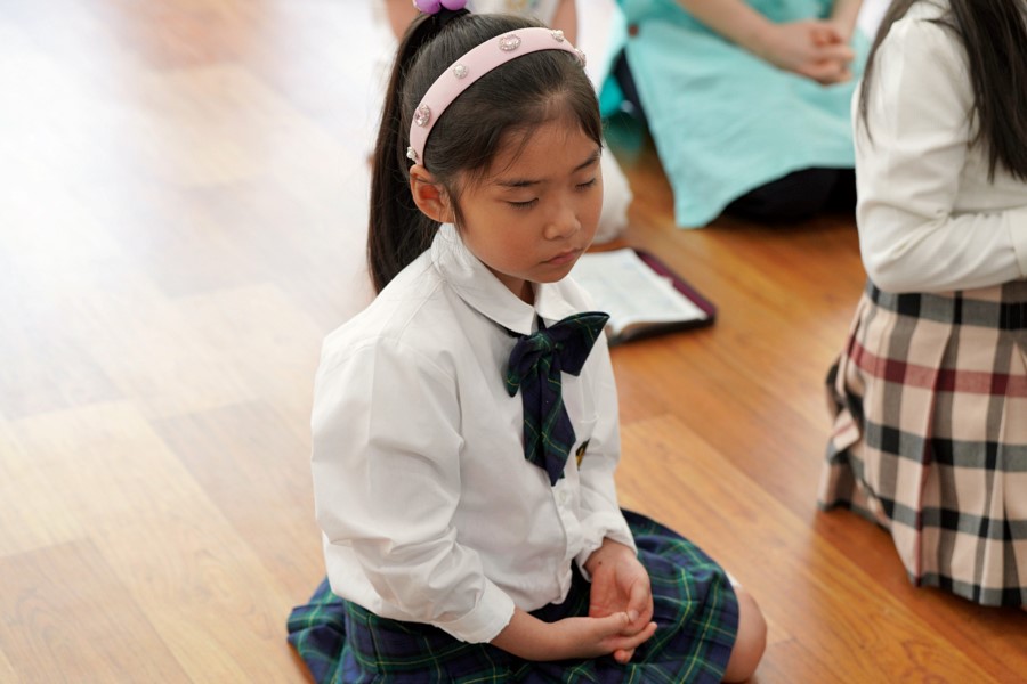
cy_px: 342
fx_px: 2111
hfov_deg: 27.3
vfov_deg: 18.4
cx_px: 514
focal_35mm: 74
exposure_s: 1/160
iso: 800
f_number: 4
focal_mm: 74
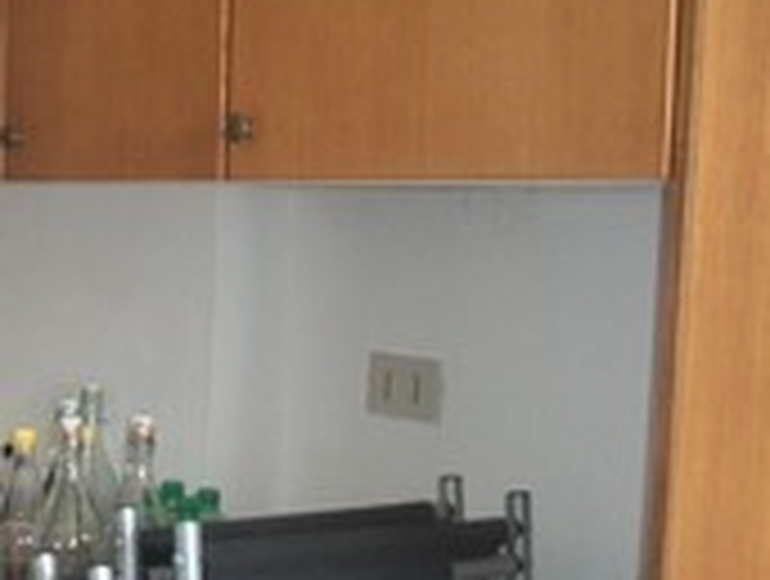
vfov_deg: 17.5
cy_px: 481
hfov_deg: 21.8
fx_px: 1872
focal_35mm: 84
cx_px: -104
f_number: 2.9
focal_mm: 5.7
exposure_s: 1/30
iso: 240
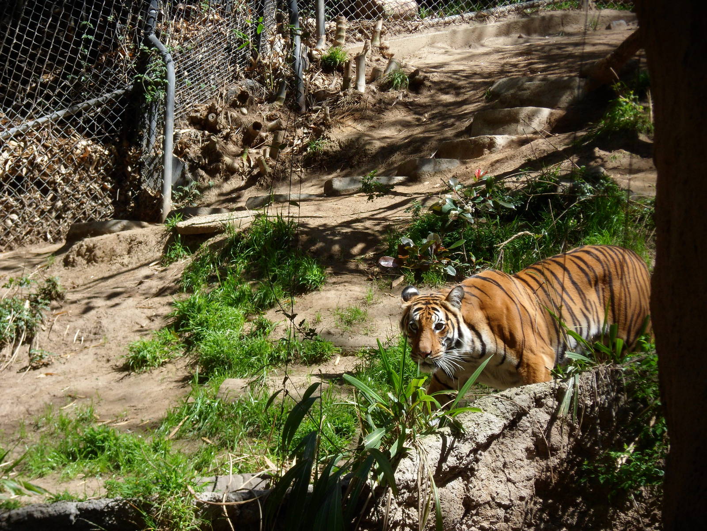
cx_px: 354
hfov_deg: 12.2
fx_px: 3309
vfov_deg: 9.2
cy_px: 266
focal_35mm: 162
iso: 80
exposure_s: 1/250
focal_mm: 28.7
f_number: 5.5
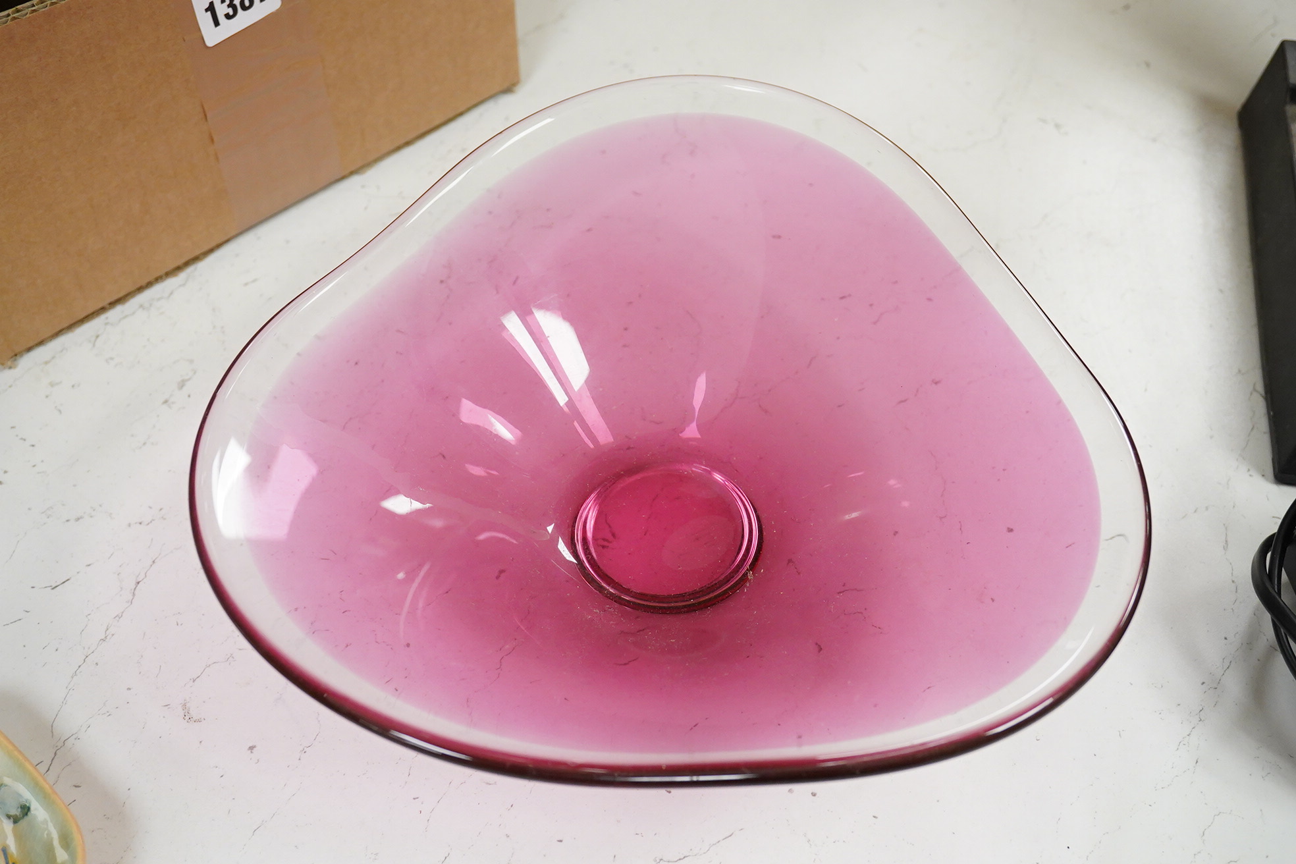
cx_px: 648
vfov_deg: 29.9
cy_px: 432
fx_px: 1620
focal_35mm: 45
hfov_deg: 43.6
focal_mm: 30
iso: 2500
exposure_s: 1/160
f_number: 8
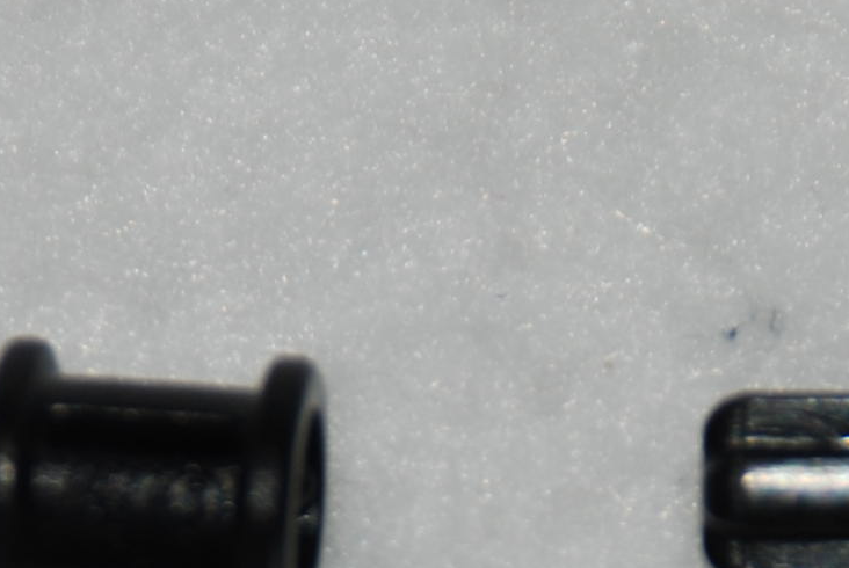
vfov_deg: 1.3
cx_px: 637
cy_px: 673
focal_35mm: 1072
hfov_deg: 1.9
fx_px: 25303
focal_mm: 135
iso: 100
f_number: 5.6
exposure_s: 1/60
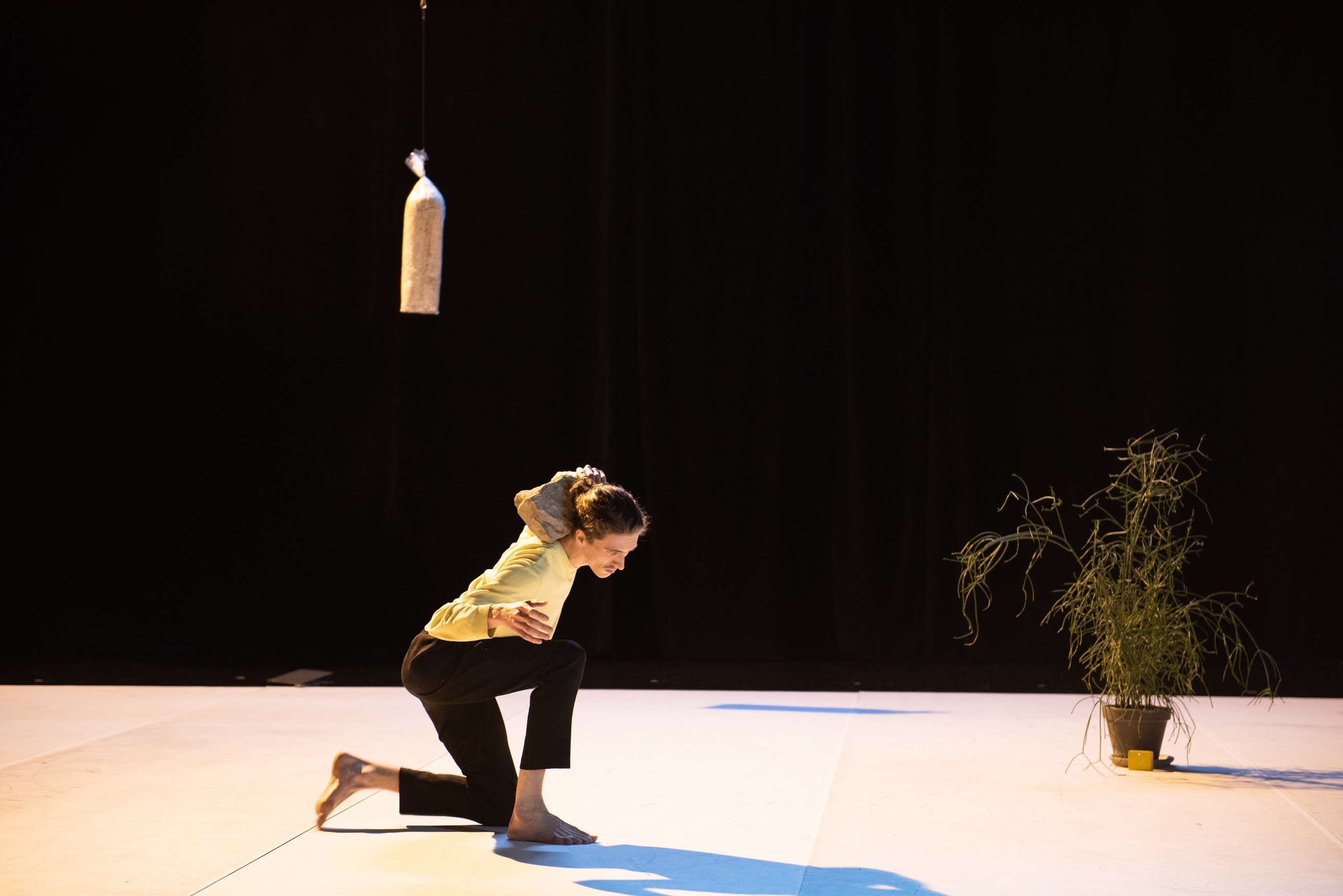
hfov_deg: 28.8
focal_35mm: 70
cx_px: 672
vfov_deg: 19.5
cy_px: 448
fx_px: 2612
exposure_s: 1/50
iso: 1600
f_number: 2.8
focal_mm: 70
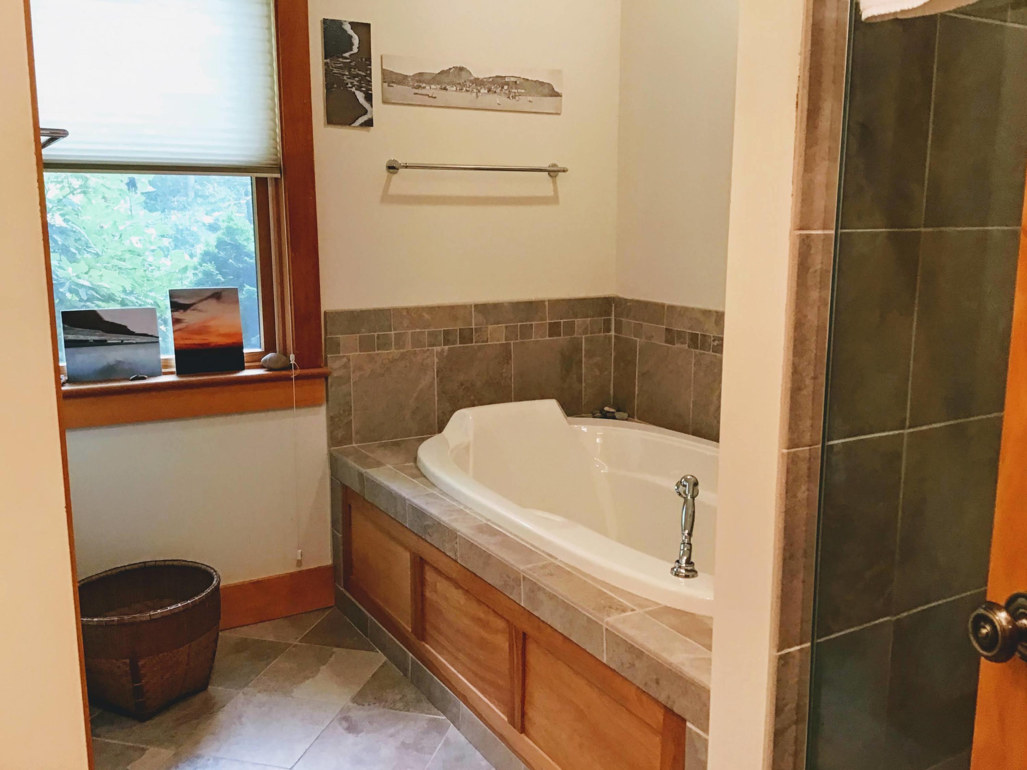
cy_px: 385
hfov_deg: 58.4
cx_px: 514
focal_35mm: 31
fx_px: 920
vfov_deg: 45.4
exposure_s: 1/30
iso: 100
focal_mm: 3.3
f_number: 2.4
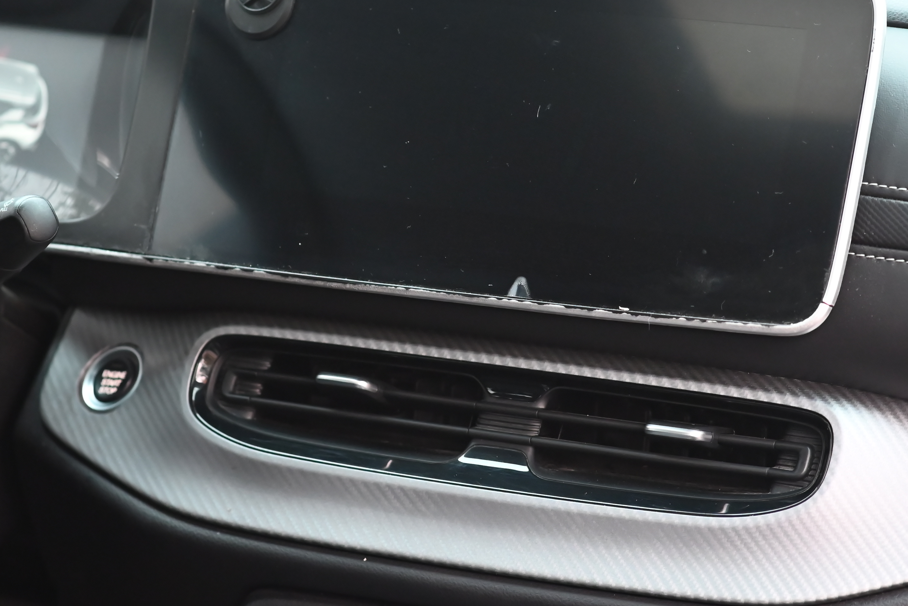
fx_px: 4365
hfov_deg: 11.9
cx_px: 406
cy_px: 271
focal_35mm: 173
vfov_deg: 7.9
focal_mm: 85
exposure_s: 1/125
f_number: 2.8
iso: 1800
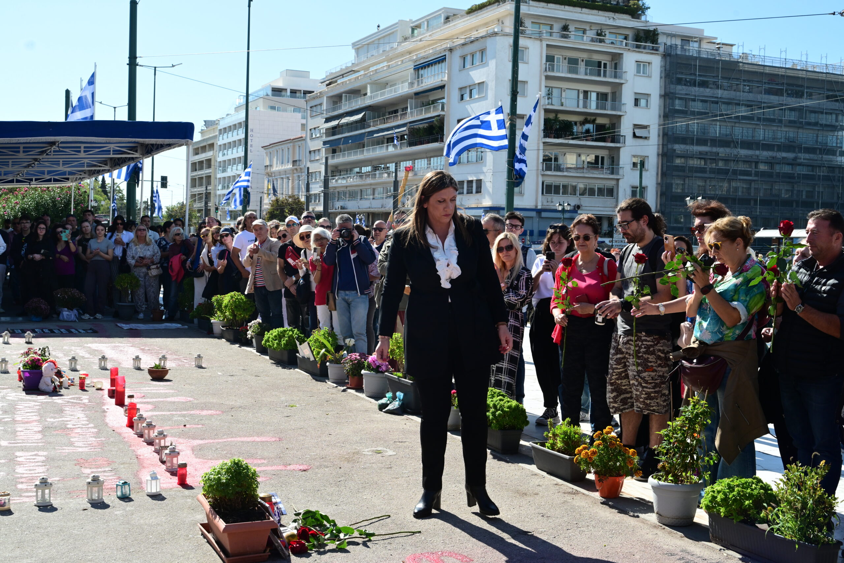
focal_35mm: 42
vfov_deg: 31.9
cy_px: 282
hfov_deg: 46.4
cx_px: 422
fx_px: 985
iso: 640
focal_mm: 42
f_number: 10
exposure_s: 1/640
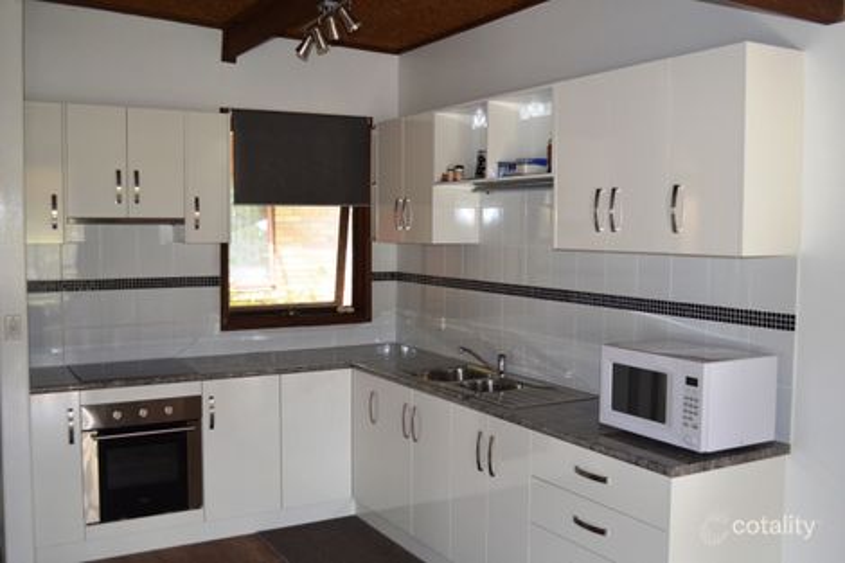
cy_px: 282
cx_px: 422
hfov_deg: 53.1
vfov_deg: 36.8
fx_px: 845
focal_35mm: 36
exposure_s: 1/60
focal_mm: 24
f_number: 4
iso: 1000
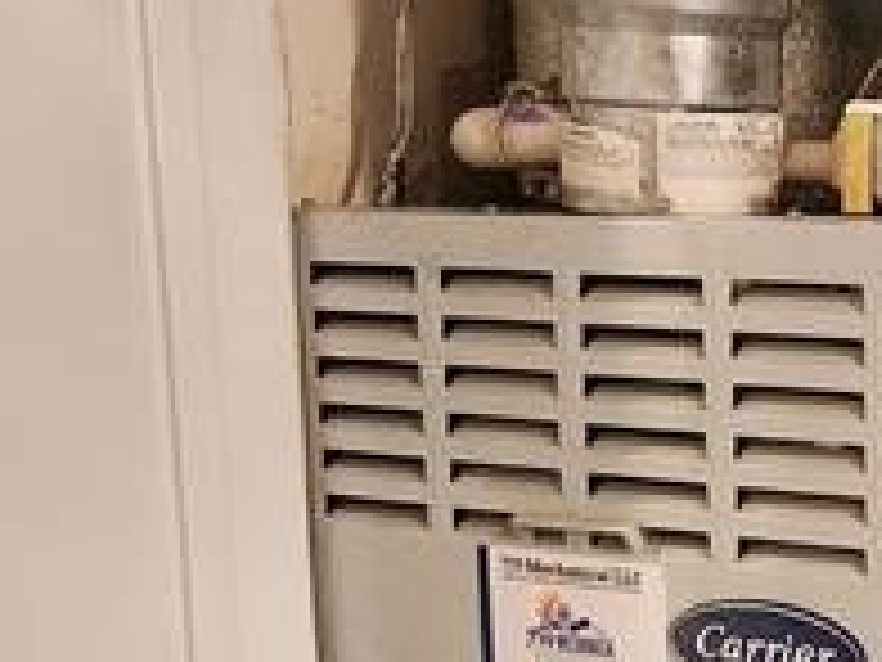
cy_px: 667
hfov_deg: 20.0
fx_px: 2293
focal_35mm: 90
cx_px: 1136
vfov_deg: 16.1
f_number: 1.8
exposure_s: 1/60
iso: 640
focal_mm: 5.4
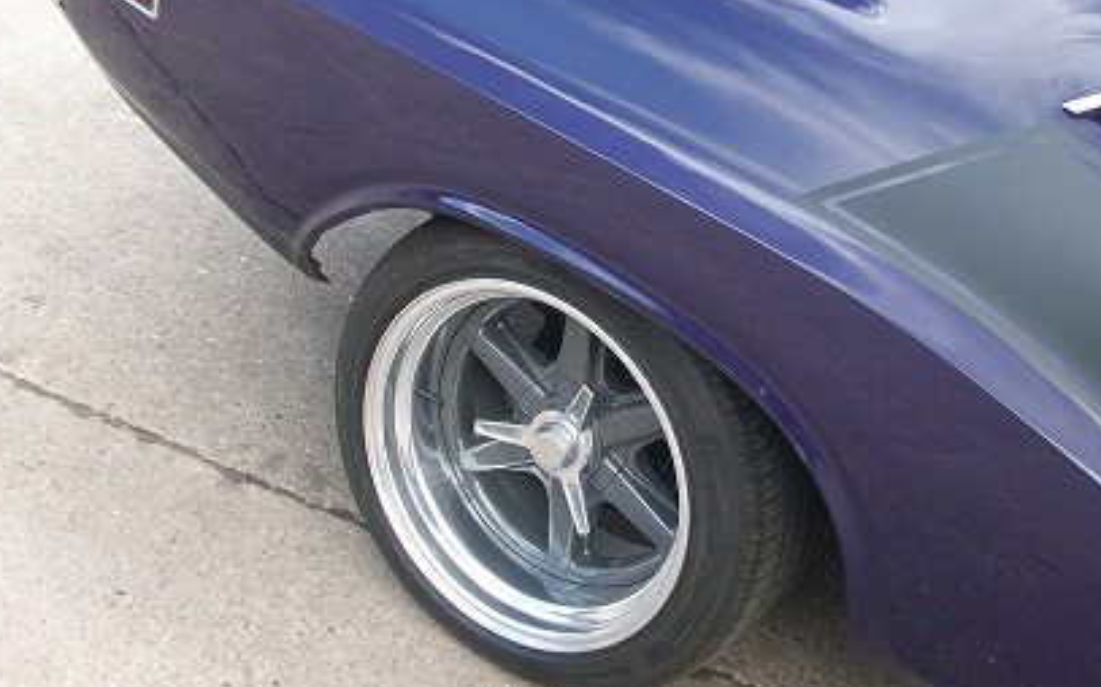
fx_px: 1680
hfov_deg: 36.2
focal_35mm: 56
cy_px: 208
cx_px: 652
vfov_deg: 23.0
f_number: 3.2
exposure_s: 1/85.1
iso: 64
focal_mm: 7.1
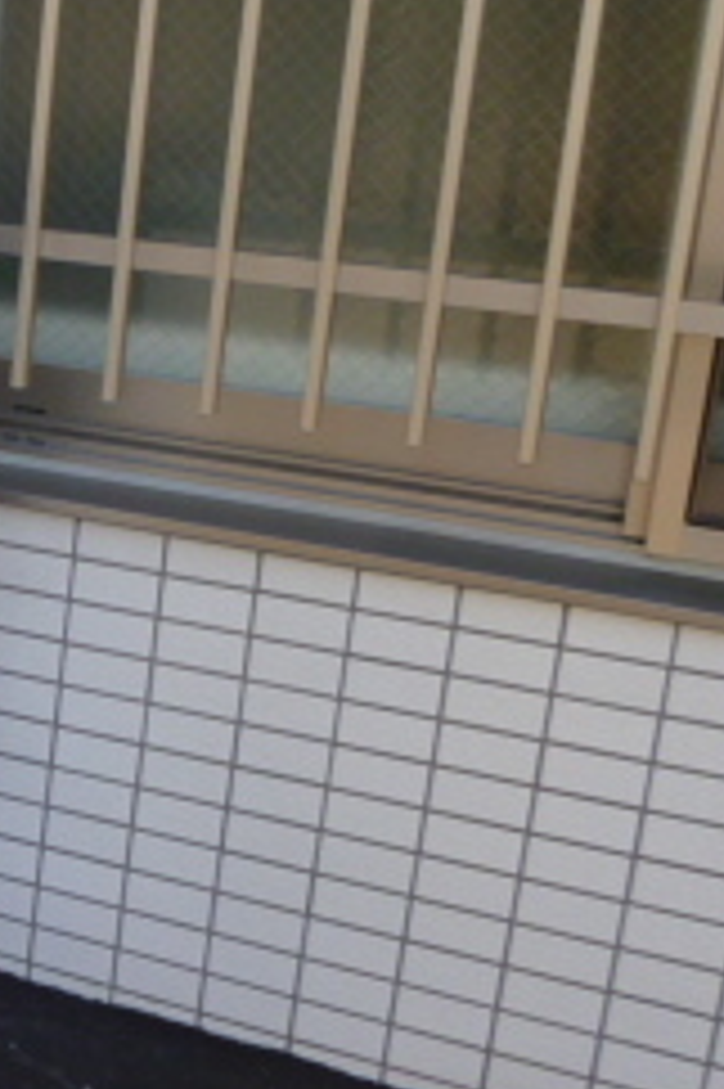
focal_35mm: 66
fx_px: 1994
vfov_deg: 30.5
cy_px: 500
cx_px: -499
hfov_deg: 17.5
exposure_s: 1/160
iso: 80
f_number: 2.8
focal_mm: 4.3
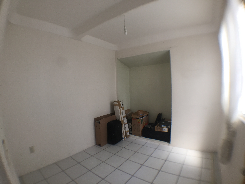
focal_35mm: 29
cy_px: 92
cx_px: 122
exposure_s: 1/30
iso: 32
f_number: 2.2
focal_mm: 4.15
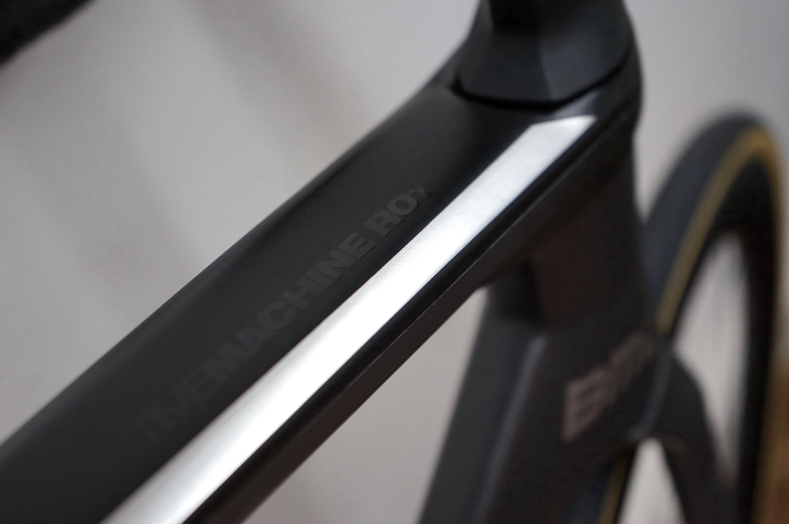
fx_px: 1336
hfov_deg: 32.9
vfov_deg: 22.2
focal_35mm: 61
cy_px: 262
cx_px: 394
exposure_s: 1/80
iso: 1250
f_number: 5.6
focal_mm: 61
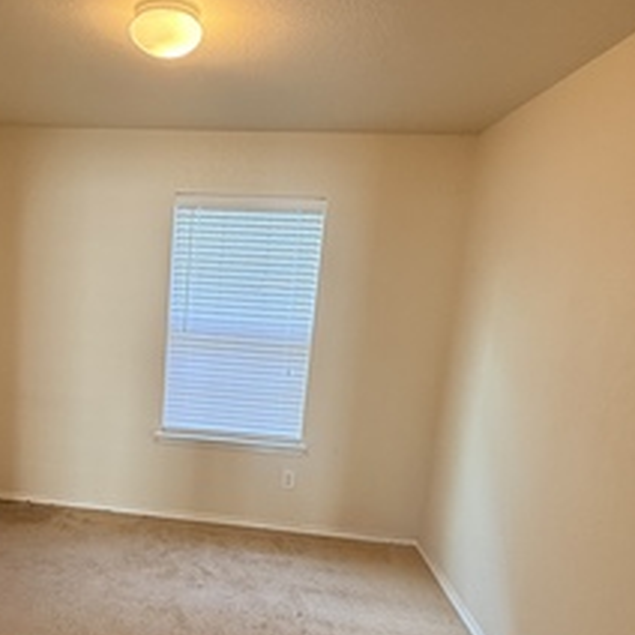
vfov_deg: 56.7
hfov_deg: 54.6
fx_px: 581
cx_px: 159
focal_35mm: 28
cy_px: 392
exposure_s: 1/60
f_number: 2.2
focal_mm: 2.22
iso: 250
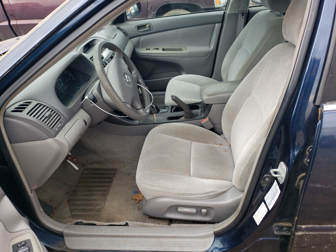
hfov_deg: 67.3
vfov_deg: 53.1
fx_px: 252
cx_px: 168
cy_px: 126
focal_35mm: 26
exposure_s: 1/238
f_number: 1.5
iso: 50
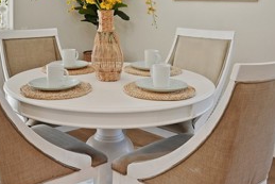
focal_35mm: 48
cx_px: 103
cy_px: -5
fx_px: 369
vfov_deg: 26.3
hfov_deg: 40.6
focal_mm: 19.5
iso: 320
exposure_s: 1/25
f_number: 4
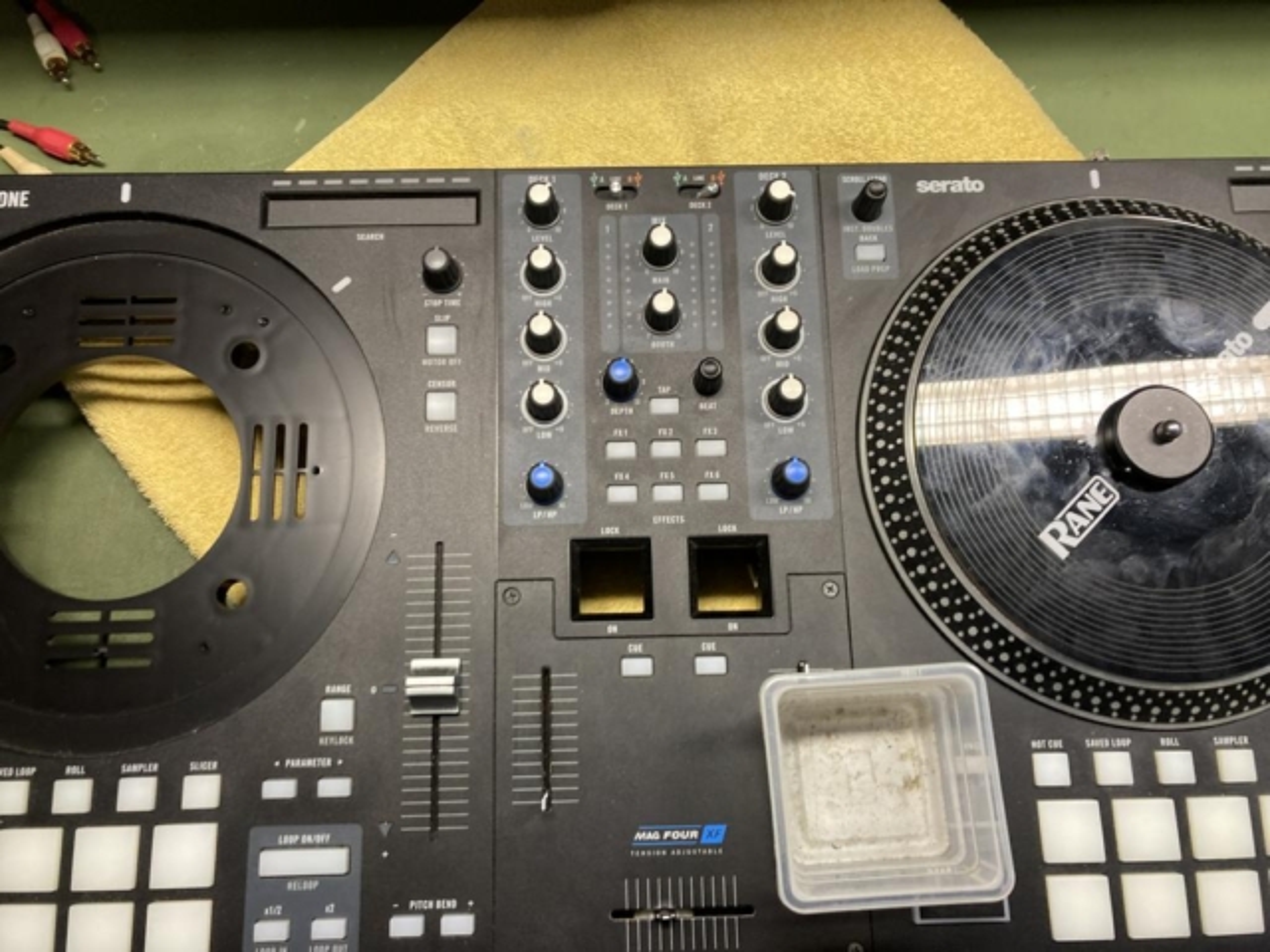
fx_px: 1027
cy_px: 476
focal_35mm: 28
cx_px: 635
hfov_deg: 63.4
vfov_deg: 49.7
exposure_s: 1/50
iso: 64
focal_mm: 3.99
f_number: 1.8
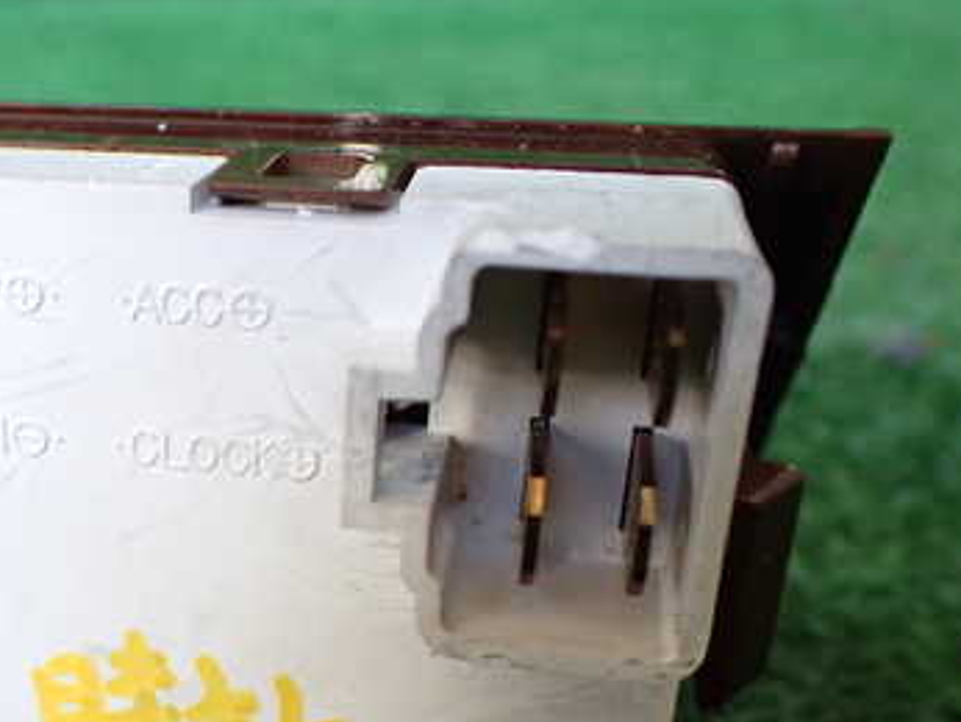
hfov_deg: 35.2
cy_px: 550
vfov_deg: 27.6
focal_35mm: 52
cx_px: 144
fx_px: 1445
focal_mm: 5.4
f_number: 2.3
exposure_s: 1/125
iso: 400
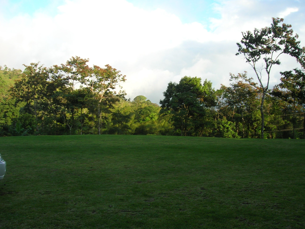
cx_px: 152
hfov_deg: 54.0
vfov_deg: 41.7
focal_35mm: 34
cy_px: 114
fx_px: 299
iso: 50
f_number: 4.9
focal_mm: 5.7
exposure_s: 1/66
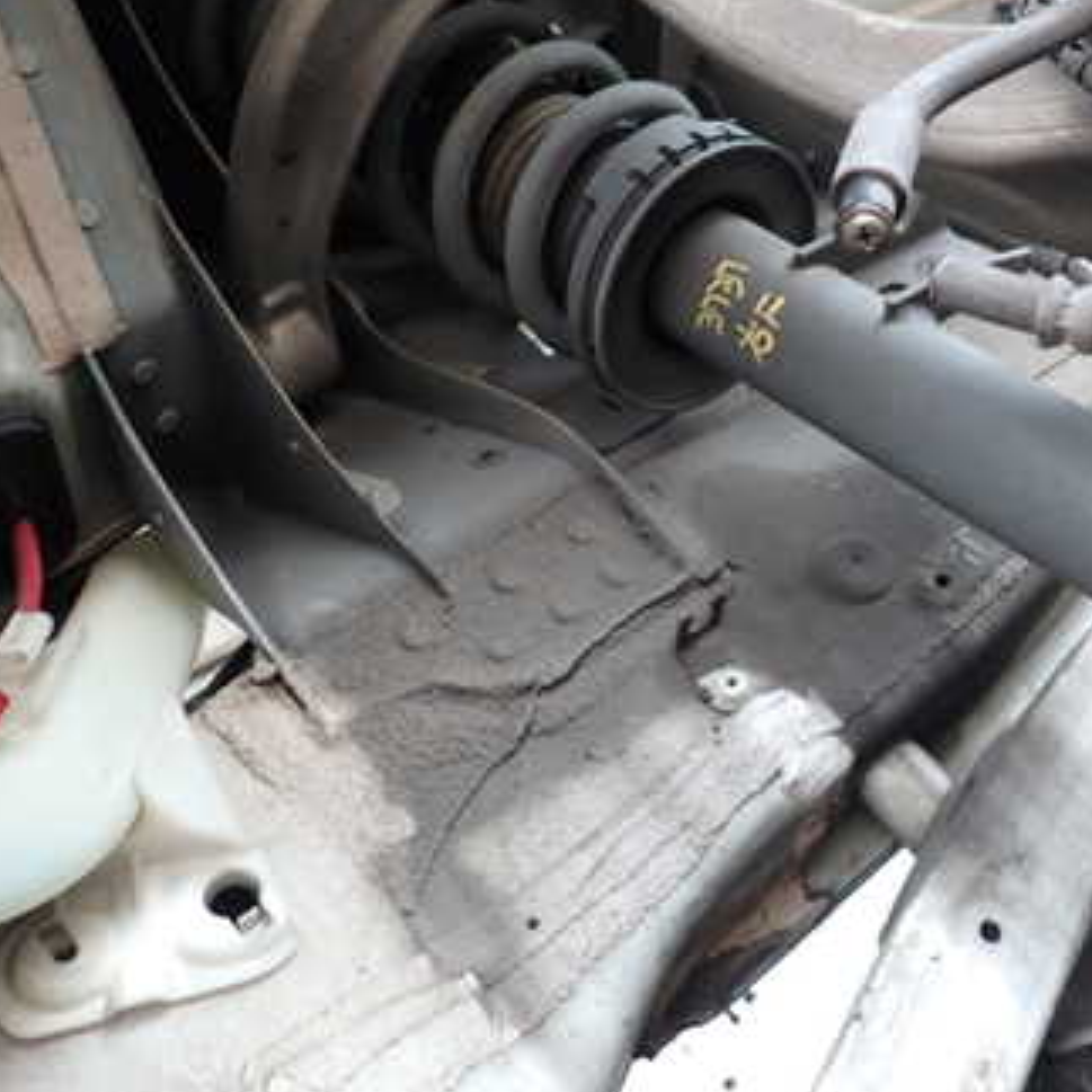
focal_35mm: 41
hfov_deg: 38.1
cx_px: 987
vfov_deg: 40.6
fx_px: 1463
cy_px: 392
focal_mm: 4.5
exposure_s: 1/60
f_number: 2
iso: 100
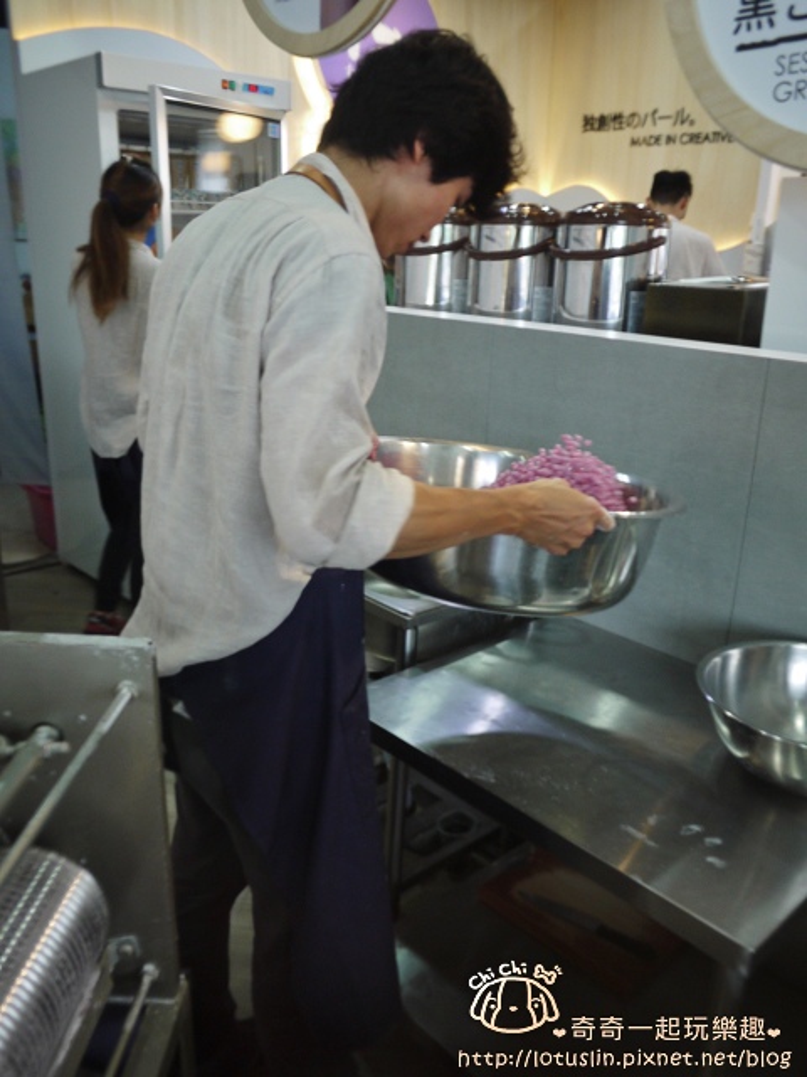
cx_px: 404
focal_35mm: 28
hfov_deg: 49.7
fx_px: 870
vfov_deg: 63.4
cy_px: 538
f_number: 2.5
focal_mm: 14
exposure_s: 1/60
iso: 200
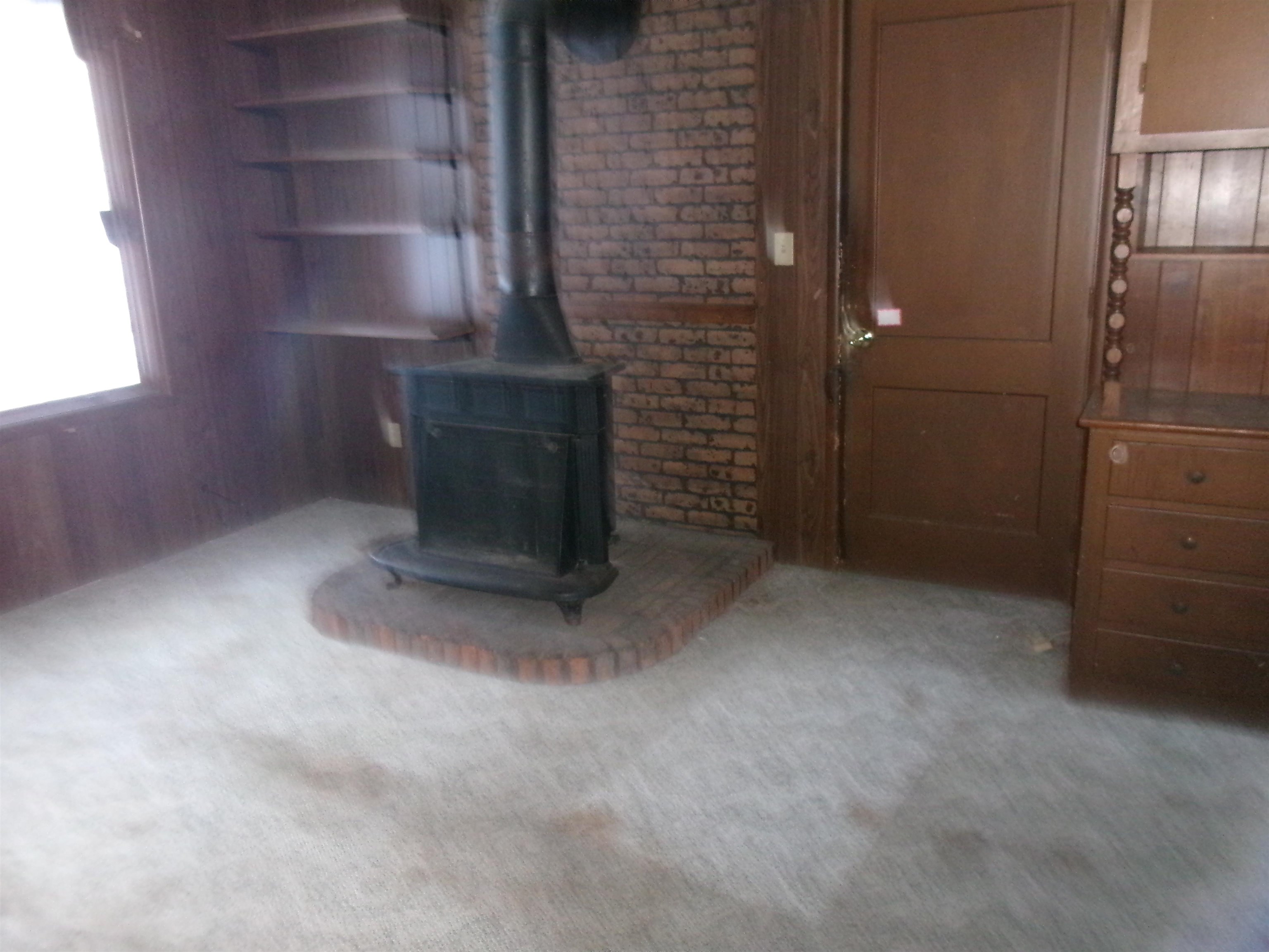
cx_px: 634
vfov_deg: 49.7
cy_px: 476
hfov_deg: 63.4
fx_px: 1026
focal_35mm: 28
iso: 800
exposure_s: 1/4
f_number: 3.9
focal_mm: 5.1
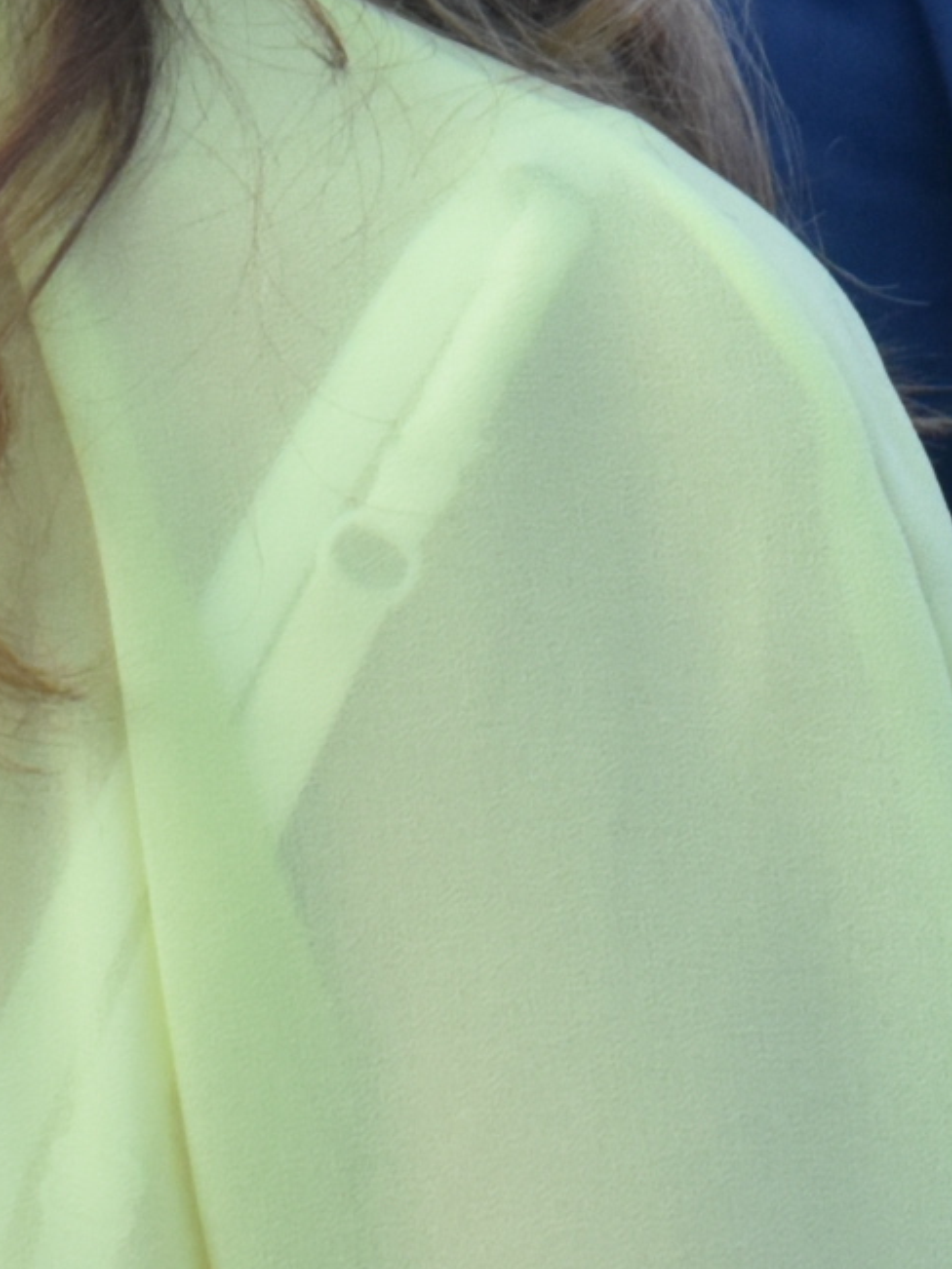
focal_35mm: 259
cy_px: -1244
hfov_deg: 5.7
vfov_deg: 7.4
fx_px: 9500
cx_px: 1018
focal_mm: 26
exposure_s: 1/1000
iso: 800
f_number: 5.6
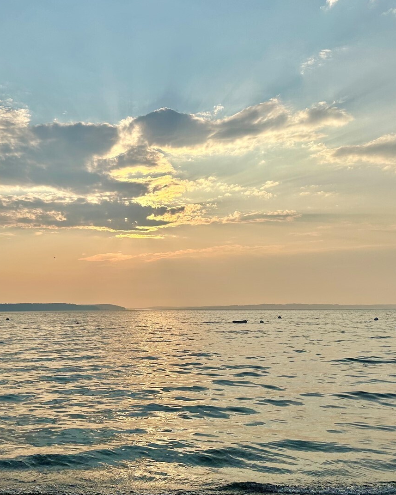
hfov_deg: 41.8
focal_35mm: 35
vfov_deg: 51.5
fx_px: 513
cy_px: 258
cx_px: 142
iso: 80
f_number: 1.78
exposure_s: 1/12048
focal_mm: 6.86
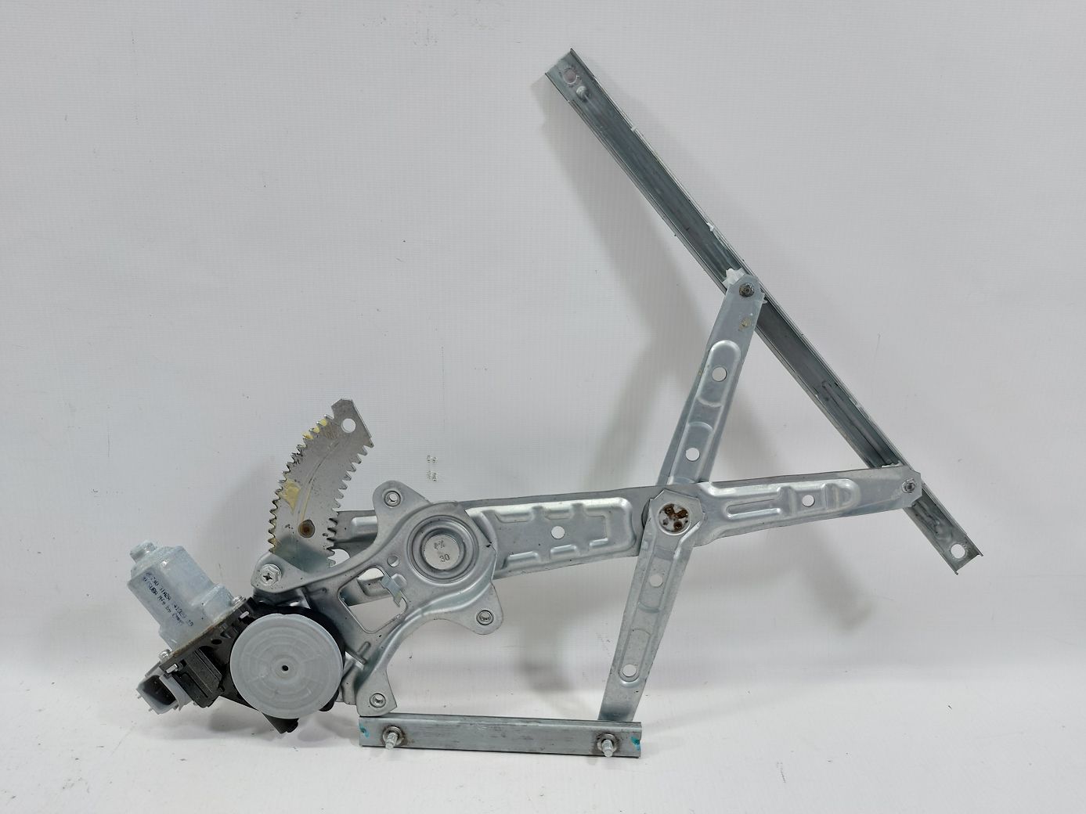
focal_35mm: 24
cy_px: 407
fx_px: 753
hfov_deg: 71.6
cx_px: 543
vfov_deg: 56.8
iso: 100
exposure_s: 1/50
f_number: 1.8
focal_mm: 5.23
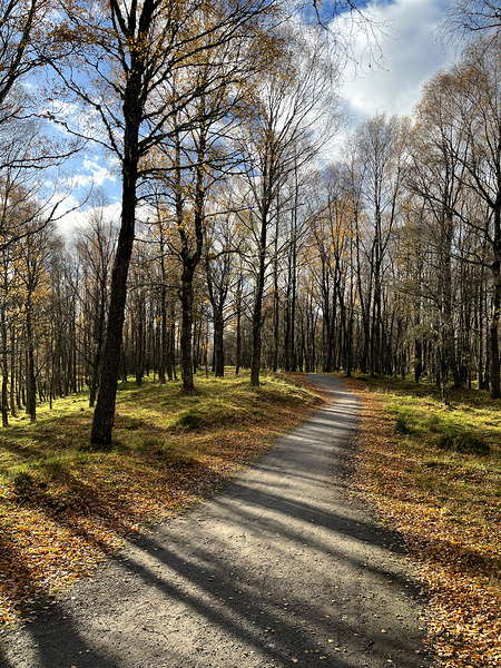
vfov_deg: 67.3
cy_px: 334
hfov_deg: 53.1
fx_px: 502
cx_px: 250
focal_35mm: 26
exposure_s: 1/1372
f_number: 1.6
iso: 50
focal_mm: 5.1
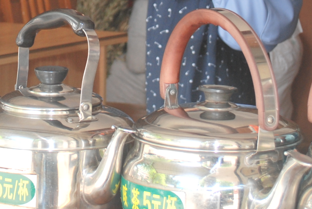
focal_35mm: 138
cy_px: -38
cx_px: 57
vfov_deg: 9.9
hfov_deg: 14.7
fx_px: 1199
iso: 200
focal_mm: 30
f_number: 4.8
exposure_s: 1/60
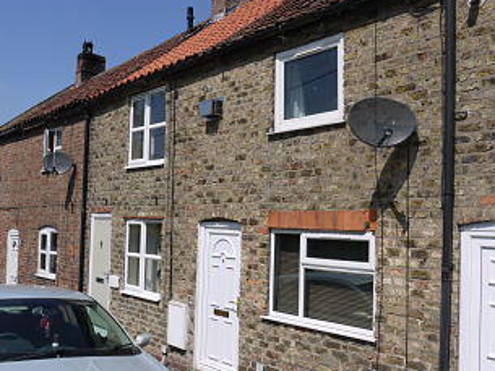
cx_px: 234
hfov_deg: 44.8
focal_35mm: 42
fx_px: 601
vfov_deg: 34.4
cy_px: 196
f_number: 8
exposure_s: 1/500
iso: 100
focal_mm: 16
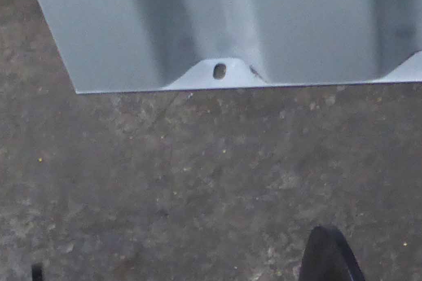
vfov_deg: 10.0
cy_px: 702
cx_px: 134
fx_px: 1383
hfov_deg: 17.3
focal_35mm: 118
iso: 400
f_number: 3.3
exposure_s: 1/60
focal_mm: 4.3
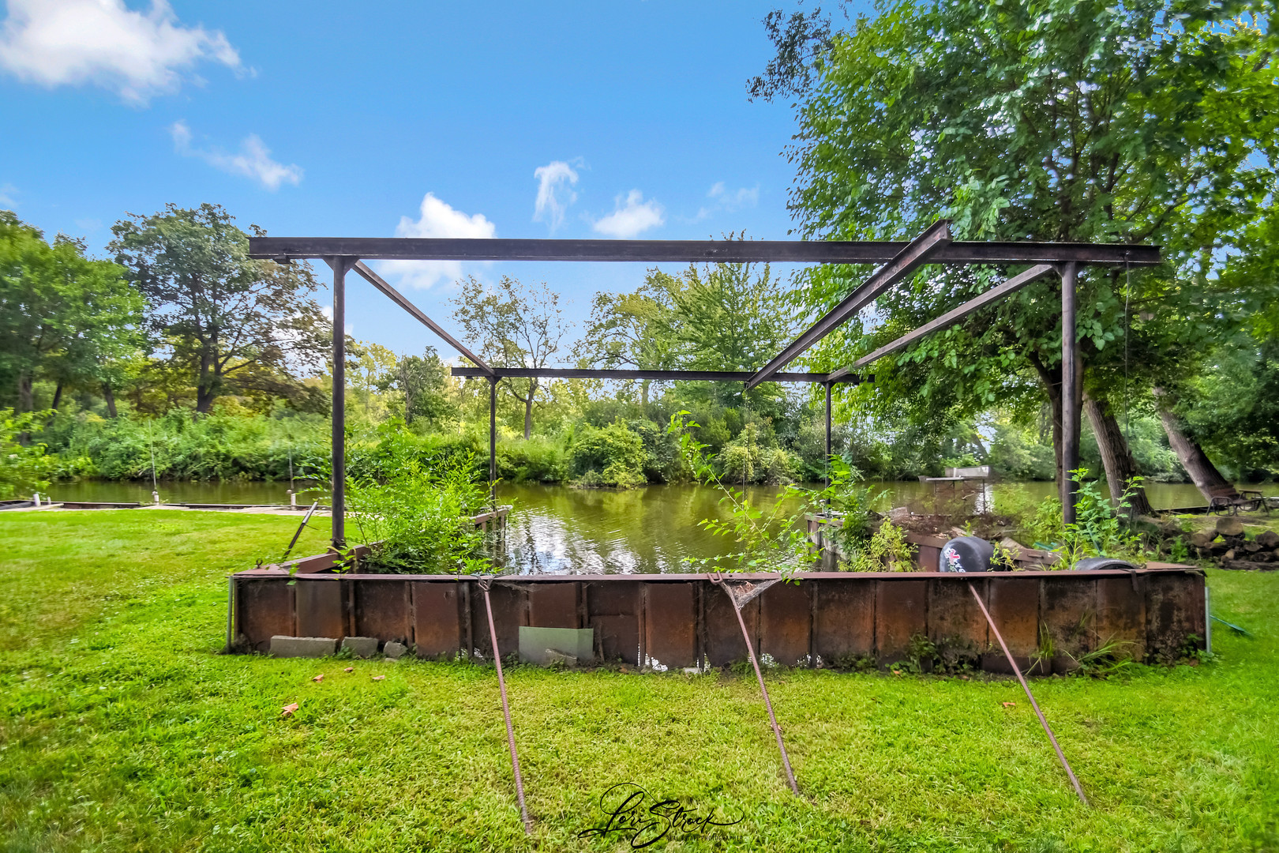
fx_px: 533
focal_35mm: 15
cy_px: 426
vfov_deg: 77.3
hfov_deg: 100.4
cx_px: 640
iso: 400
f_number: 8
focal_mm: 10
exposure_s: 1/1250
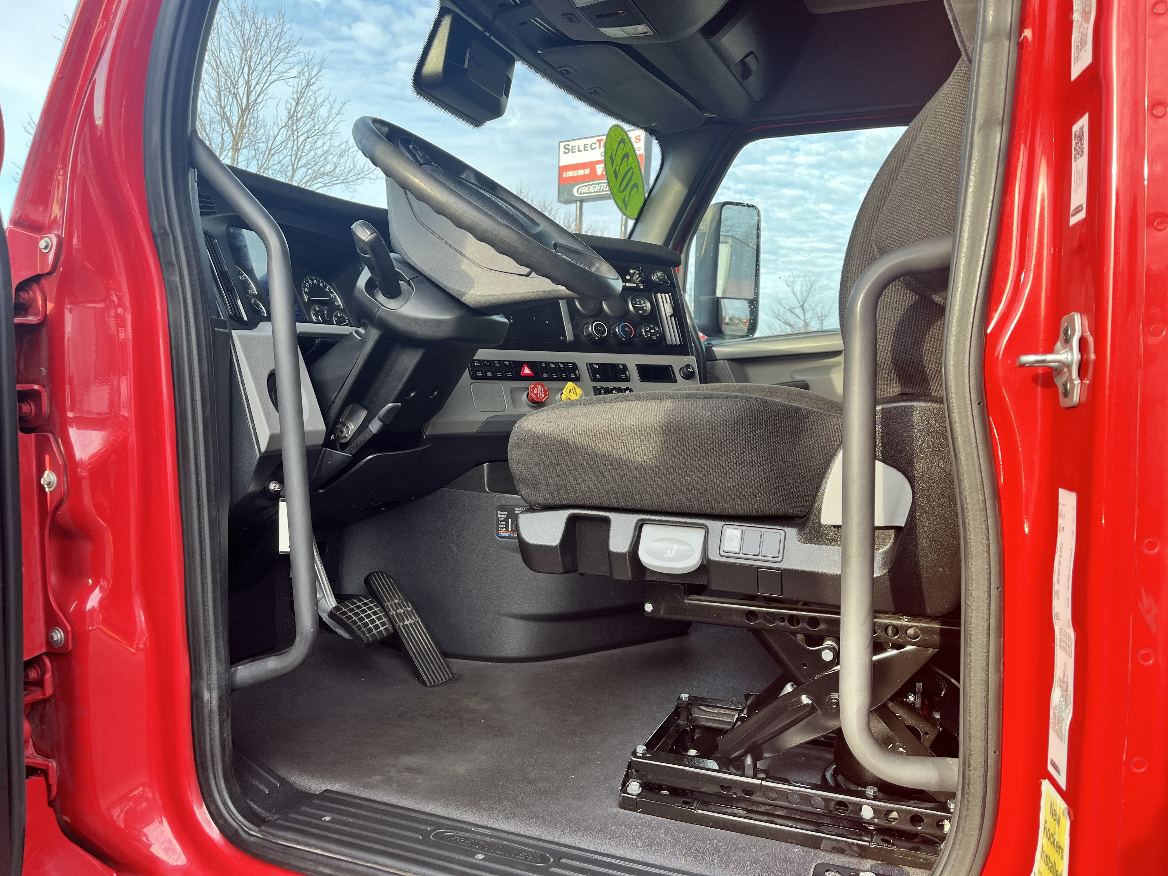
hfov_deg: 67.3
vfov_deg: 53.1
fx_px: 877
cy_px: 438
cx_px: 584
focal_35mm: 26
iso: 40
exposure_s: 1/176
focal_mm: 5.1
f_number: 1.6
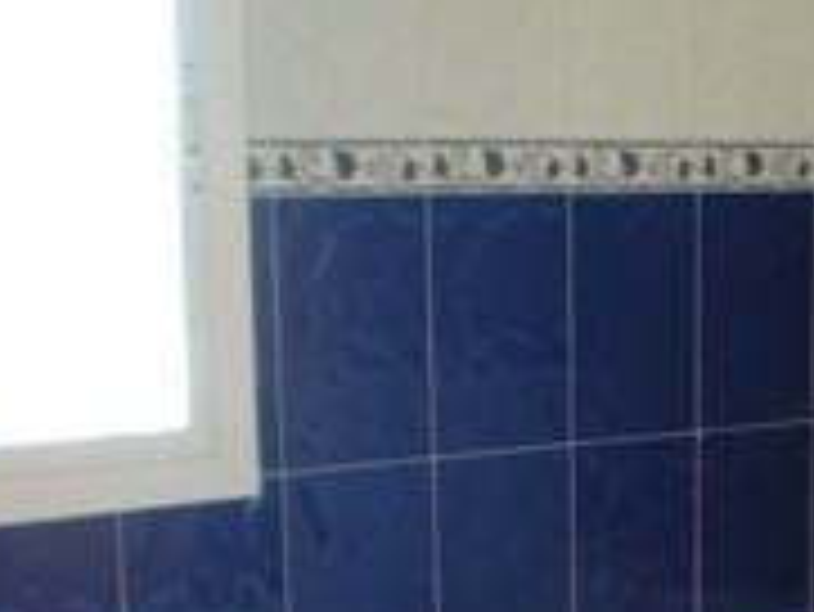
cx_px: 769
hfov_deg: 22.6
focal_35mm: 84
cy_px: 558
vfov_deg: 17.3
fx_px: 1977
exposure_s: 1/44.2
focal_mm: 6.3
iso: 200
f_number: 3.1
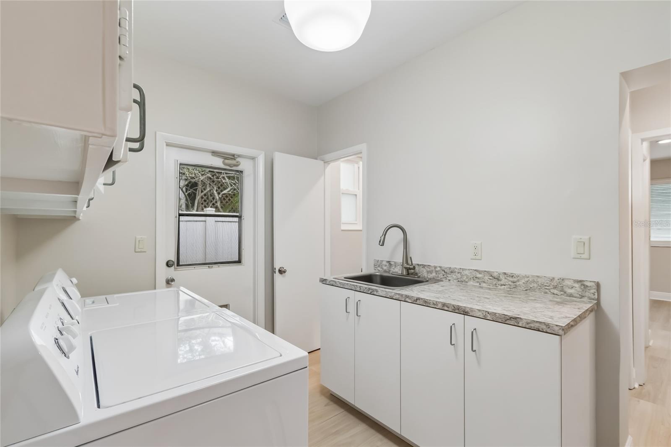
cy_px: 224
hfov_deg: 100.4
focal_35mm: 15
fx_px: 280
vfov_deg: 77.3
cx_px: 336
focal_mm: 10
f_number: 7.1
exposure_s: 1/8
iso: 100
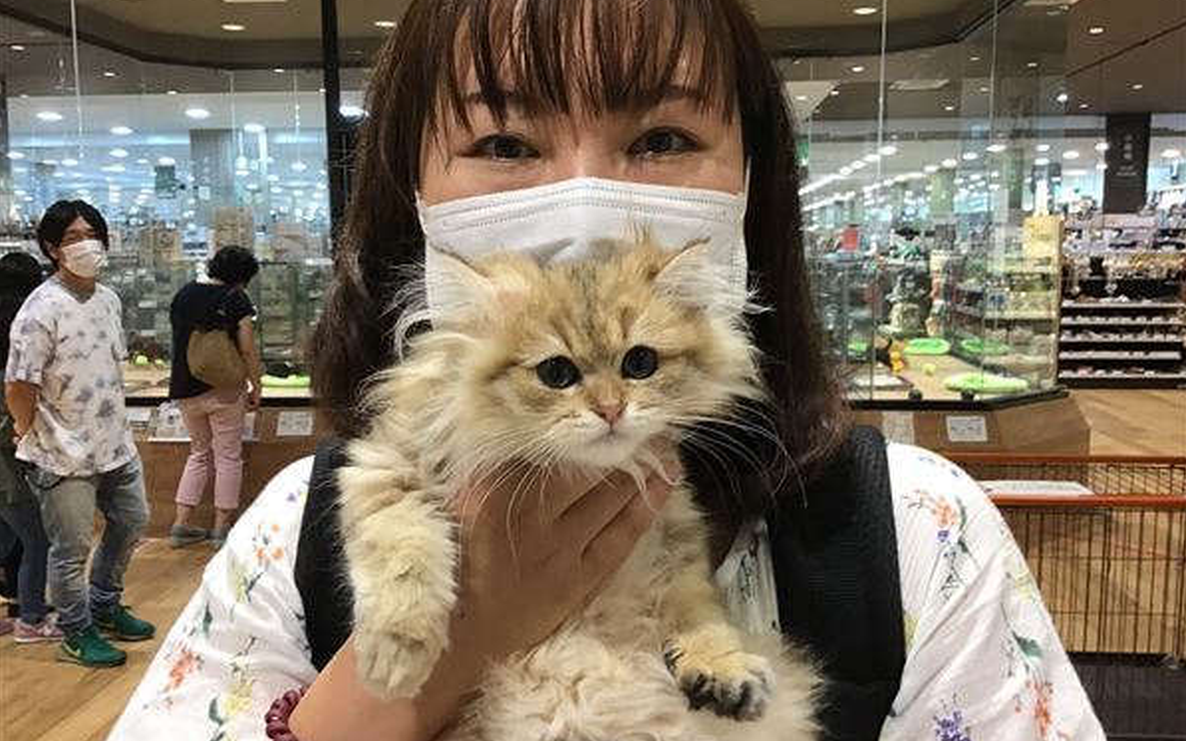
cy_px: 368
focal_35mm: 33
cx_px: 594
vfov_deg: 38.3
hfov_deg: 58.1
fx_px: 1067
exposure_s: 1/30
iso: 80
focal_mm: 3.3
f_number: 2.4
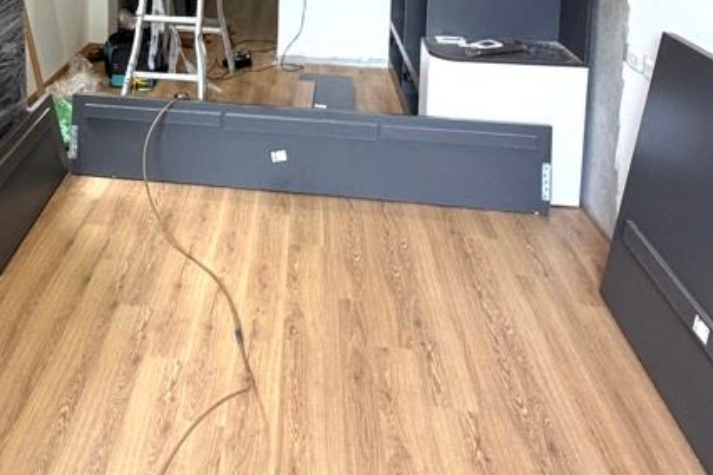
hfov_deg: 53.0
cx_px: 219
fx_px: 693
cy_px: -74
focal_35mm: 35
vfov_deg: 32.3
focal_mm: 2.22
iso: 320
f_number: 2.2
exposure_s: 1/117
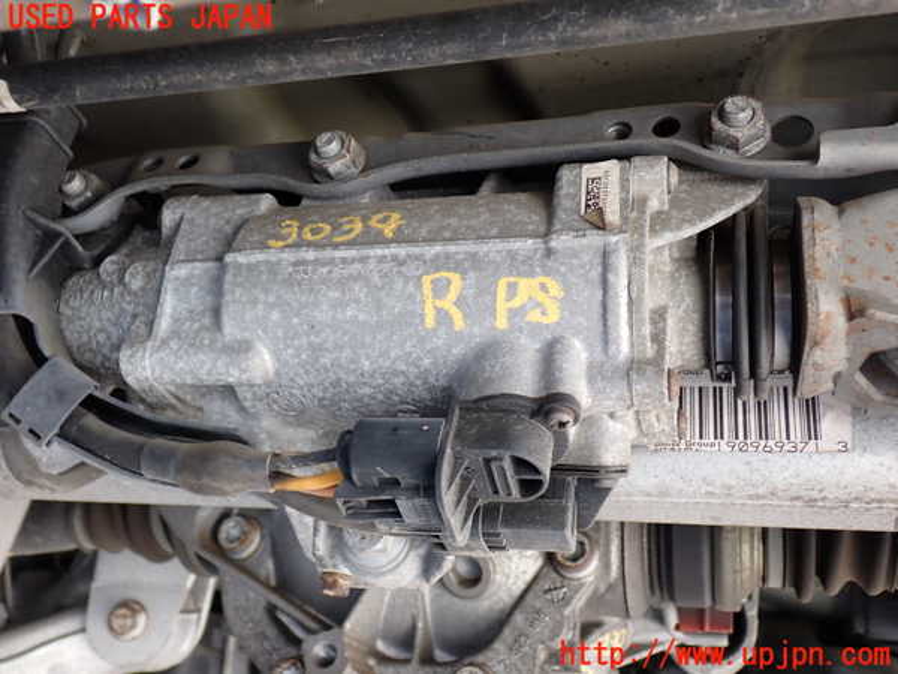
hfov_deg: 51.4
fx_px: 934
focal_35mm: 36
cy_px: 337
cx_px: 449
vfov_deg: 39.7
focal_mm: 6.37
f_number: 2.5
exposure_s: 1/80
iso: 160
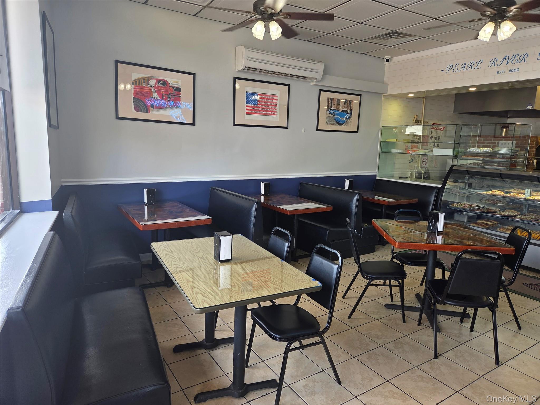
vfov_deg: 58.9
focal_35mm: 23
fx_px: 359
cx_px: 270
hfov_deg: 73.9
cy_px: 202
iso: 50
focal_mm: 5.4
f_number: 1.8
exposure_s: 1/120
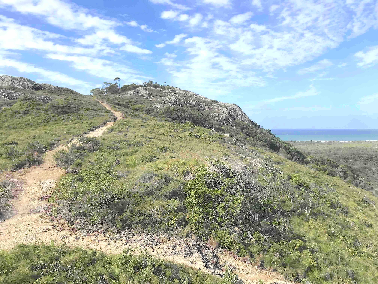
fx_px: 306
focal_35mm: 28
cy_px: 142
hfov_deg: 63.4
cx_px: 189
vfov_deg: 49.7
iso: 20
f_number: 1.8
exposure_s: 1/2037
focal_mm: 3.99
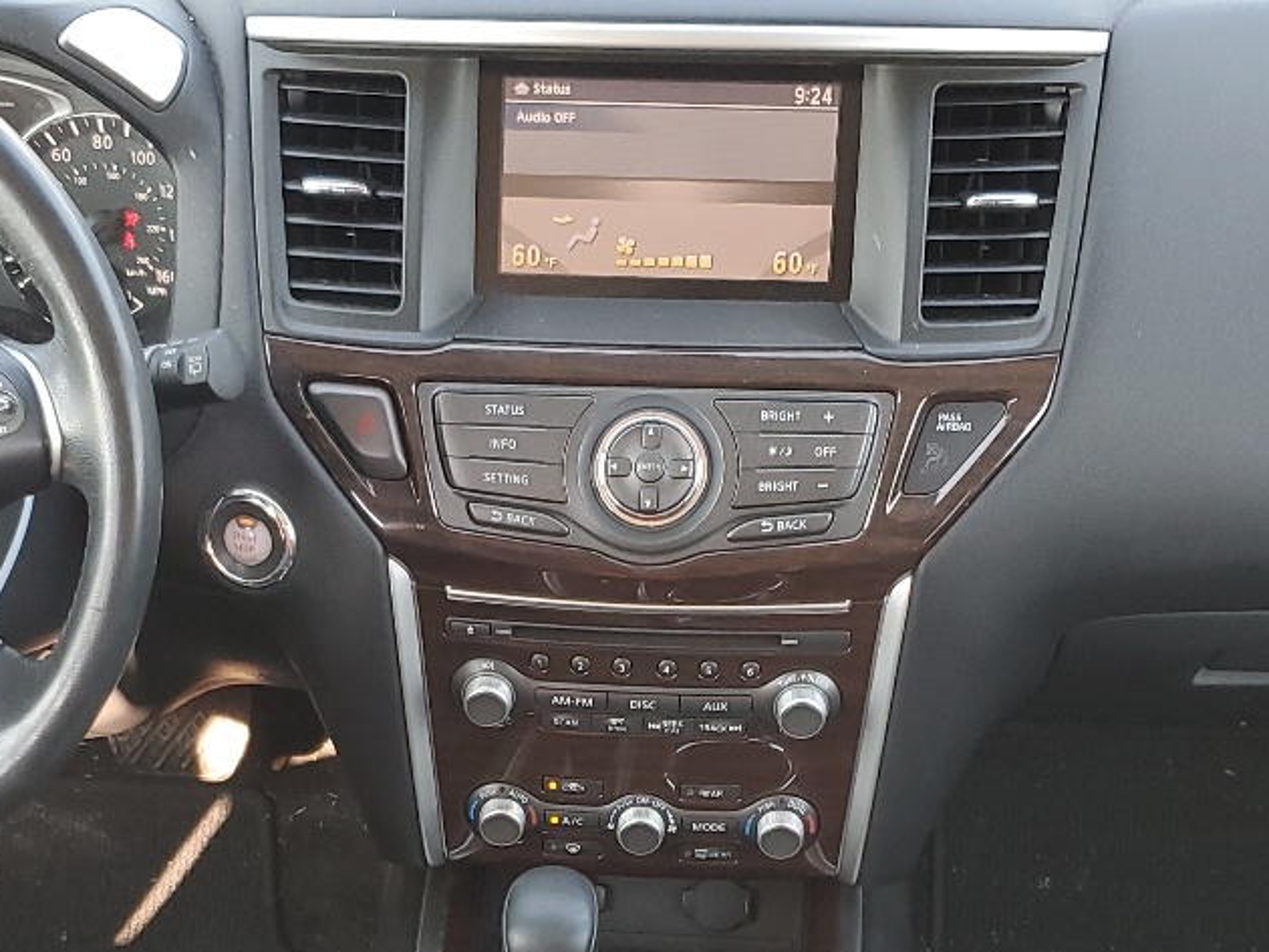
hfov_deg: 29.3
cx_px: 502
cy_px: 918
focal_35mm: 66
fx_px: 2420
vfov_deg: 21.6
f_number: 1.5
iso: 69
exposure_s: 1/120
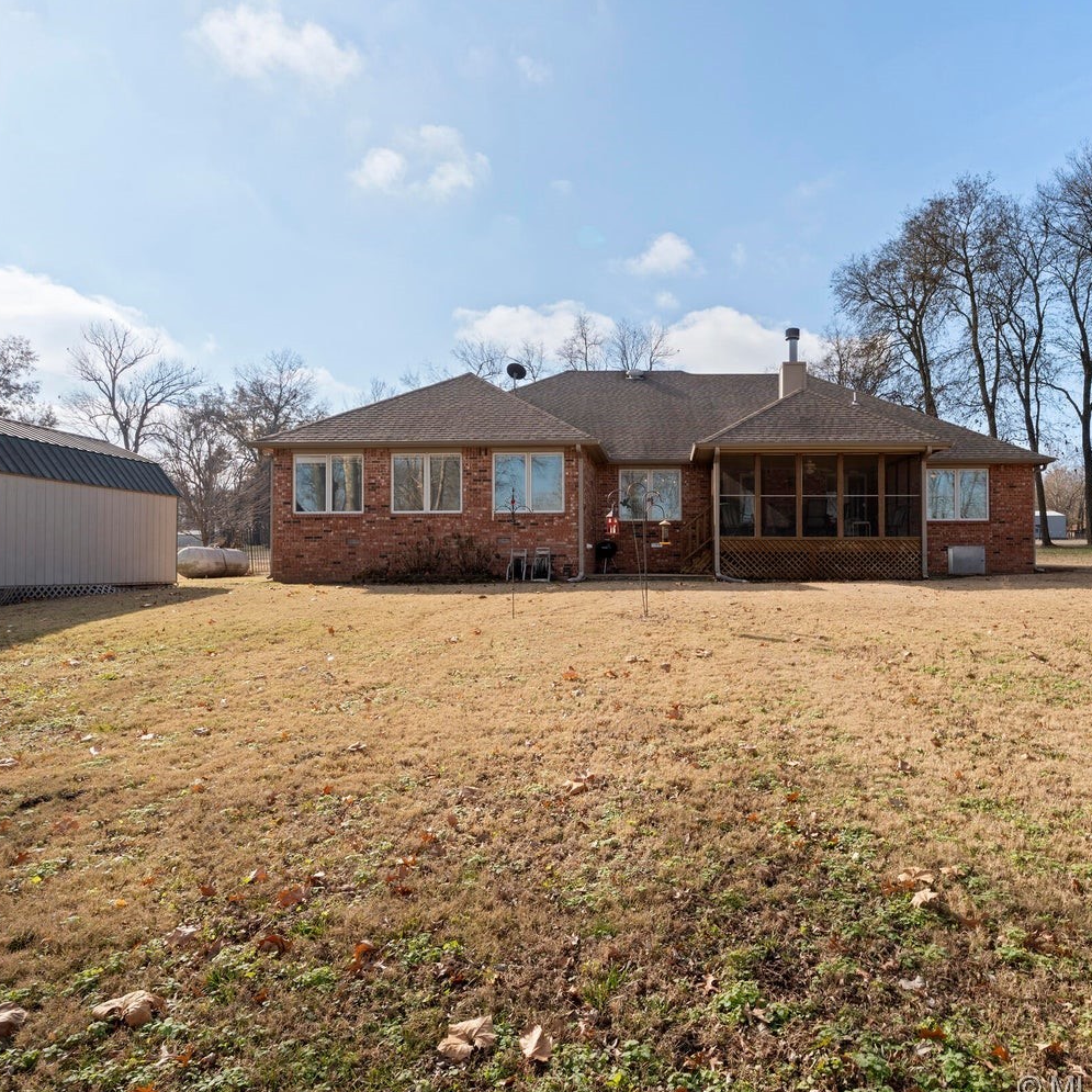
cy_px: 558
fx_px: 749
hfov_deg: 71.5
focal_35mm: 21
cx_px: 651
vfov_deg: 72.1
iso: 250
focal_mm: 16
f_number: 9
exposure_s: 1/200
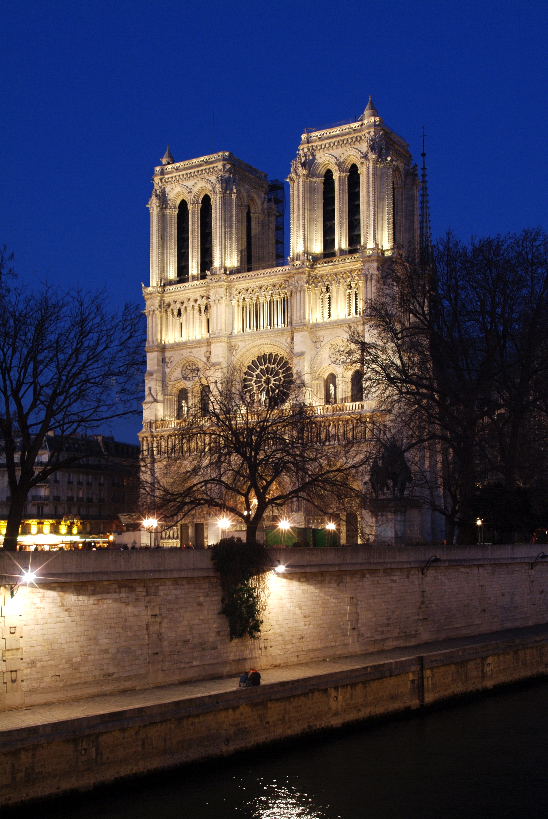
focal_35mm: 42
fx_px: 956
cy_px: 410
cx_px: 274
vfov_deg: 46.4
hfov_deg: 32.0
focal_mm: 28
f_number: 8
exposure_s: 1.5
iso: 400
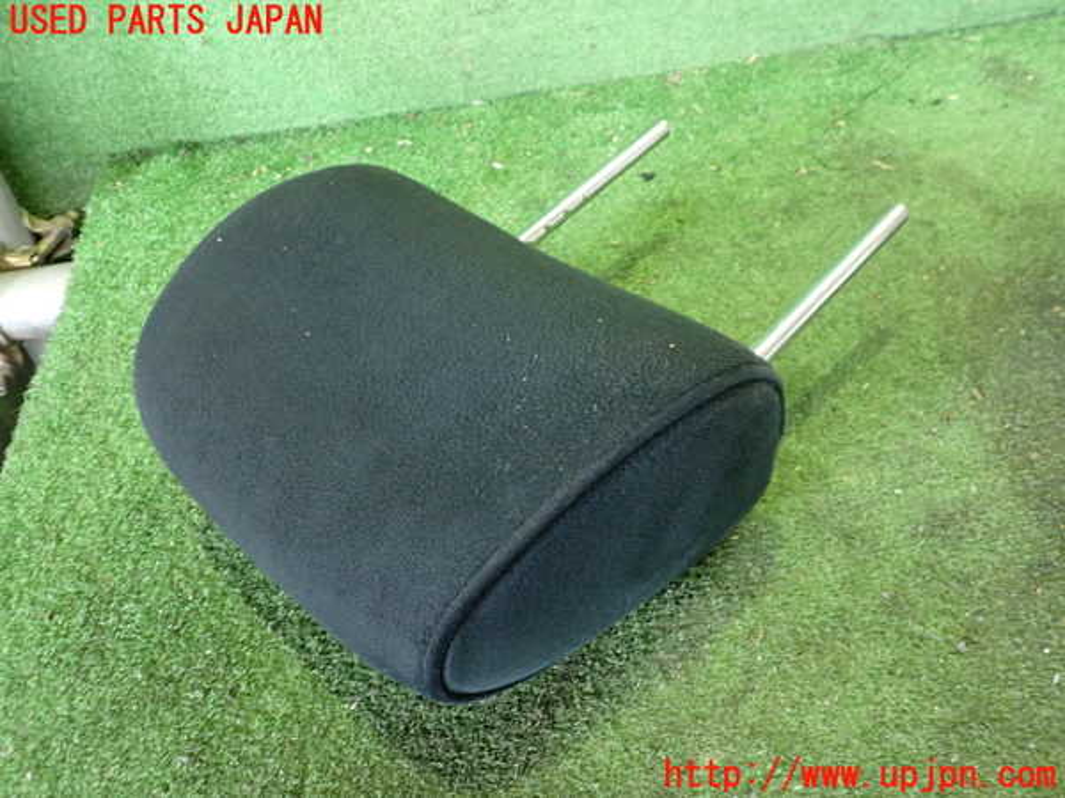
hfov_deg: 60.0
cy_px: 399
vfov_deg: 46.8
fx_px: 923
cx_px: 532
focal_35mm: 30
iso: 800
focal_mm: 5.4
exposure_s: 1/25
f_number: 2.3
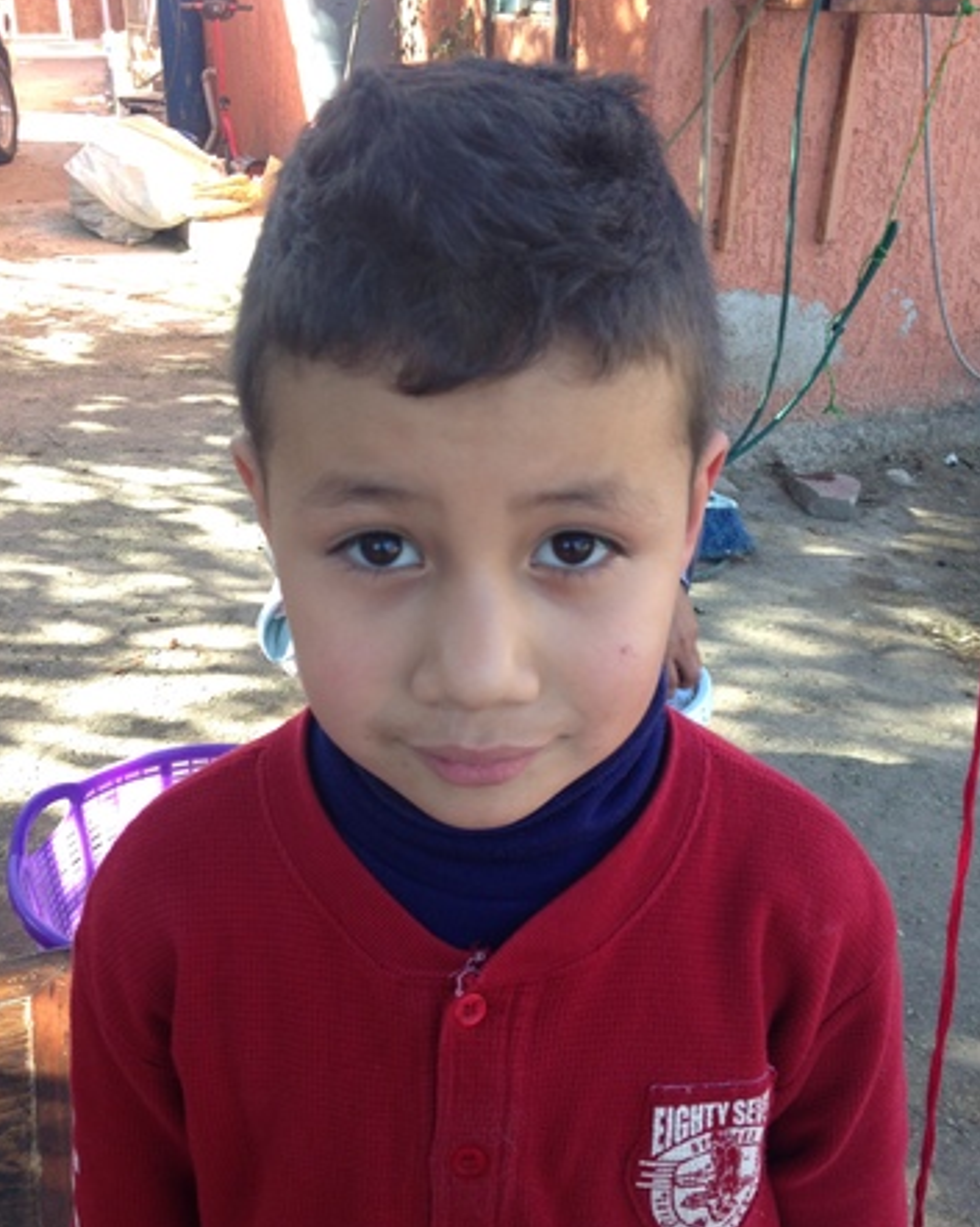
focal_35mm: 35
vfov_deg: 51.6
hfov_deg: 42.2
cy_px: 622
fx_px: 1270
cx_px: 491
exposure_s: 1/120
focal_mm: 4.12
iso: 100
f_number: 2.4
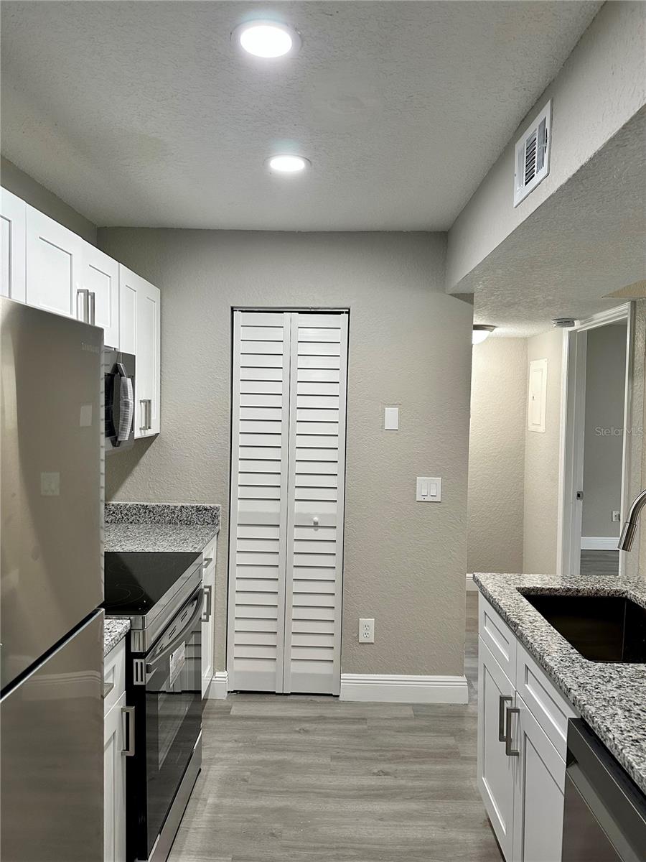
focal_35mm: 24
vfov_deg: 71.6
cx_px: 323
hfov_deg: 56.8
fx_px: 597
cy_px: 431
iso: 200
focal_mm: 6.86
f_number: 1.78
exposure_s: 1/120
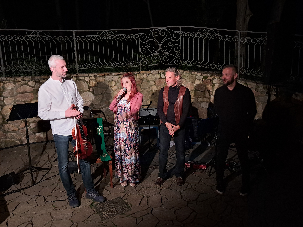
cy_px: 114
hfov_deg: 65.3
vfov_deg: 51.4
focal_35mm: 27
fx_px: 236
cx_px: 152
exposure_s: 1/50
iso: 500
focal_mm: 4
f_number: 1.8
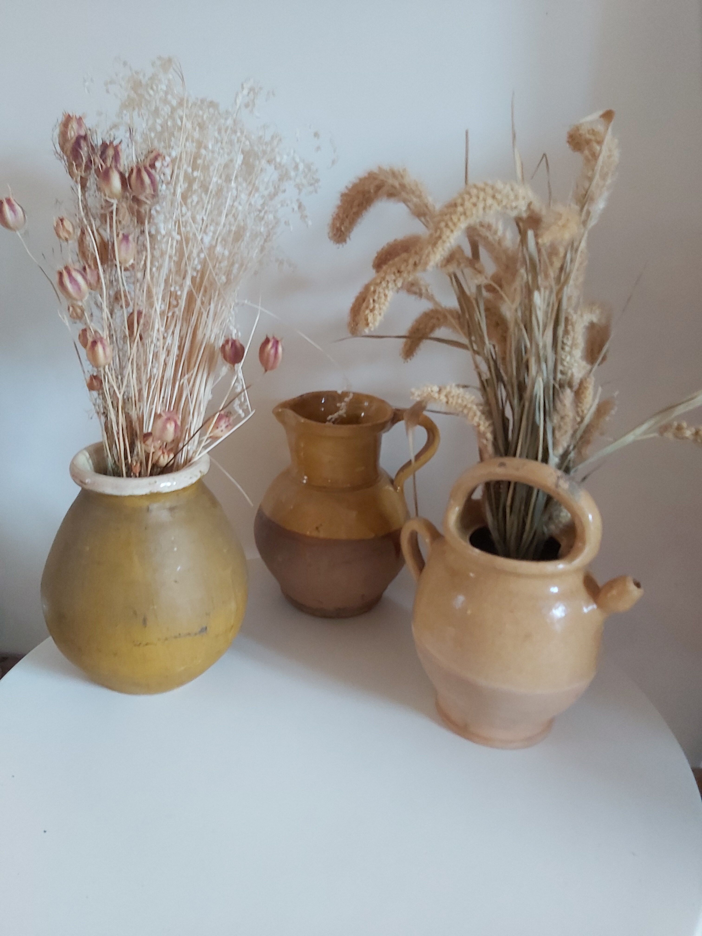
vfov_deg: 67.3
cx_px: 351
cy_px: 468
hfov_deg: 53.1
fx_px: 703
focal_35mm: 26
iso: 320
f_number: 1.7
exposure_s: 1/33
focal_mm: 3.92
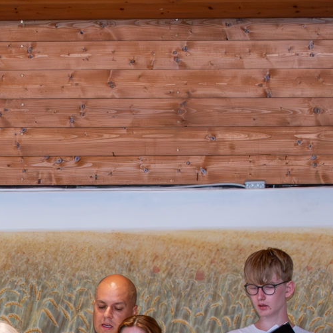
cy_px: 437
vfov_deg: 4.0
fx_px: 4811
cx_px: -301
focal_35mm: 442
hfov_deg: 3.9
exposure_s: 1/160
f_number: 4
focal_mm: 102
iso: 1250
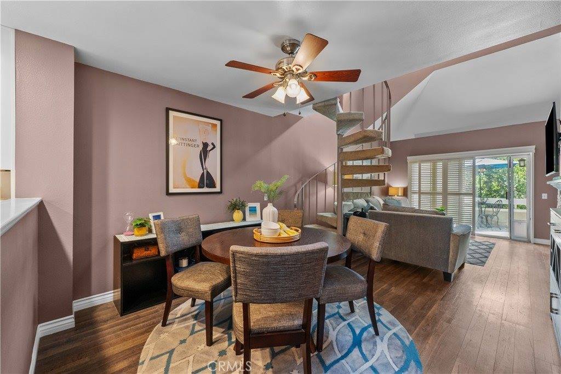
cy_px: 187
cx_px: 280
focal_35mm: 14
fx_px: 218
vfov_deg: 81.2
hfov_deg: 104.2
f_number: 9
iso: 250
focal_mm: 14
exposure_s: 1/4
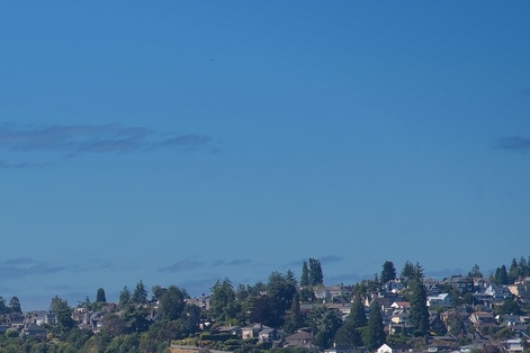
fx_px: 4799
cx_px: -9
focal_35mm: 326
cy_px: 340
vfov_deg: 4.2
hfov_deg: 6.3
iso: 100
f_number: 9
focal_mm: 120
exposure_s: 1/320
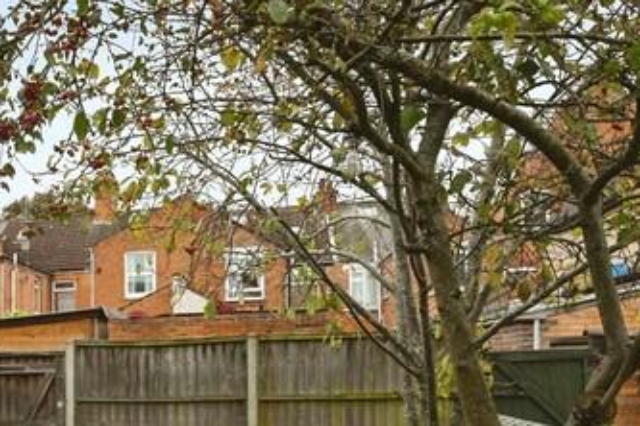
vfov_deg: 29.5
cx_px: 81
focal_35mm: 43
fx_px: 764
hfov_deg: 42.2
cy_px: 408
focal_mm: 14
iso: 100
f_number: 5.6
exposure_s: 1/100
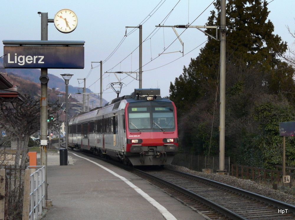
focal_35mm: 77
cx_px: 148
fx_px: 654
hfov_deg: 25.4
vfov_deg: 19.0
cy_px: 110
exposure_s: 1/200
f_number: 4
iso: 160
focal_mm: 12.6
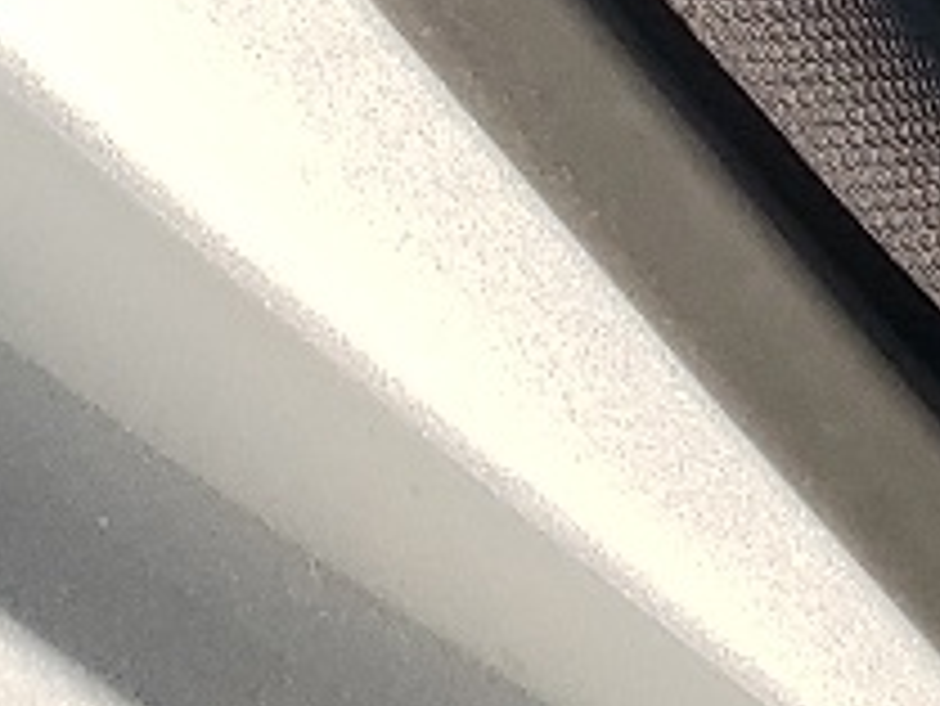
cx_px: 1412
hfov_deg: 9.6
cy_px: -1835
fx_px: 5407
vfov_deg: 6.4
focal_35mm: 199
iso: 50
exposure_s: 1/1111
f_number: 1.5
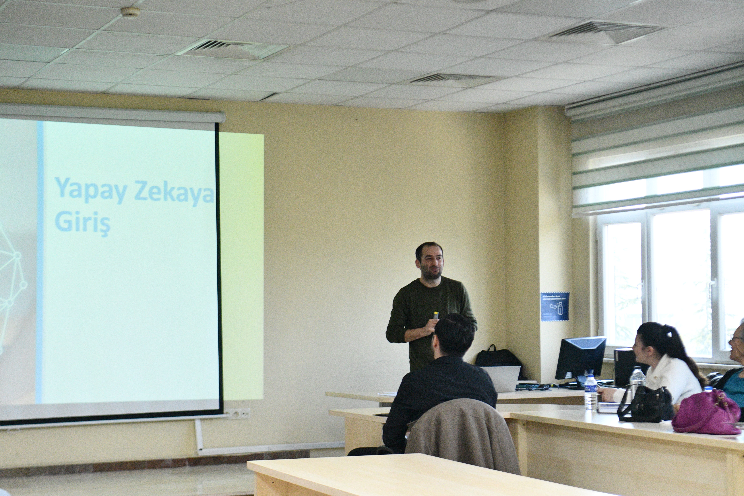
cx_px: 372
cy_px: 248
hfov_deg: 28.1
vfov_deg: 18.9
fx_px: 1488
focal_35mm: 72
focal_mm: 48
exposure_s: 1/800
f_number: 2.8
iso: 6400
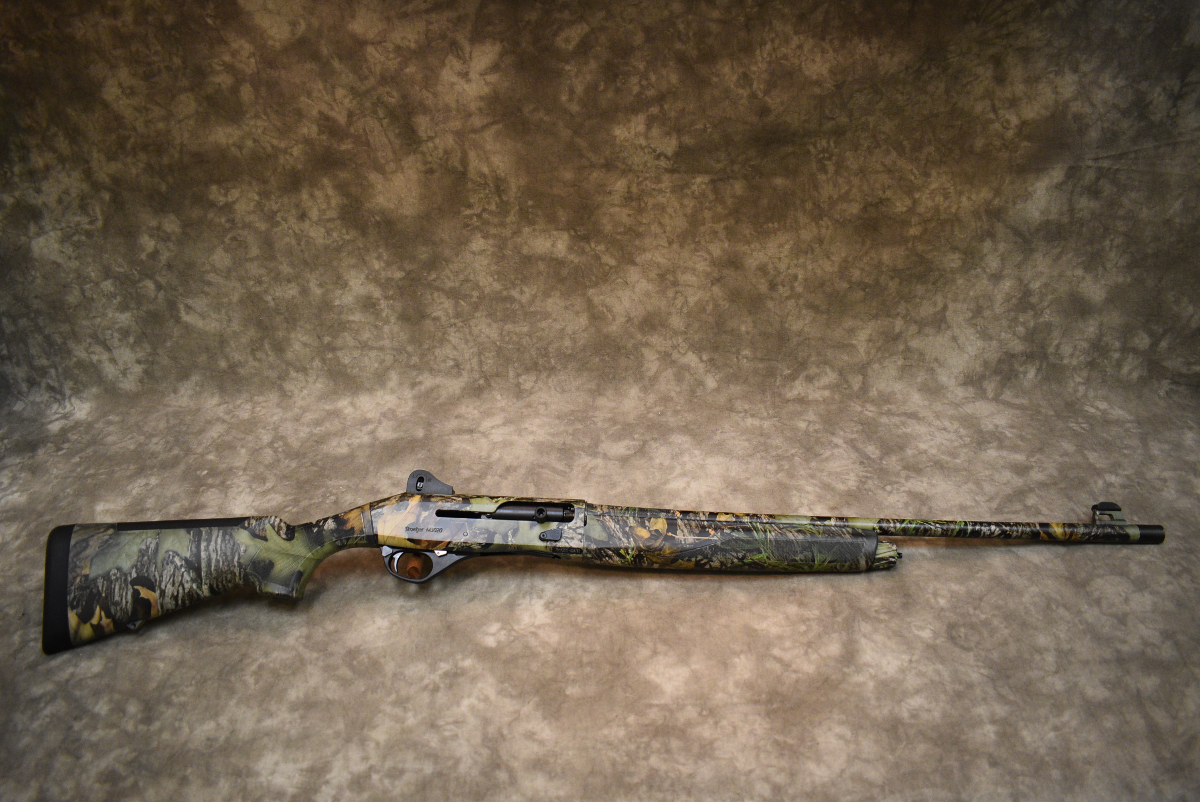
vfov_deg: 48.0
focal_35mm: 27
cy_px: 401
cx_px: 600
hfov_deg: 67.3
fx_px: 901
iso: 1100
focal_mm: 18
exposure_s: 1/125
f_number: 3.5
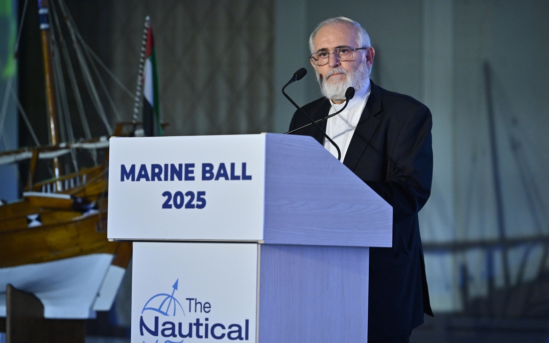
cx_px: 274
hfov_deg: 12.0
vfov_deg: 7.5
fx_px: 2604
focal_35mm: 174
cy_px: 169
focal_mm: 170
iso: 2500
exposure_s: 1/320
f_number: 3.5
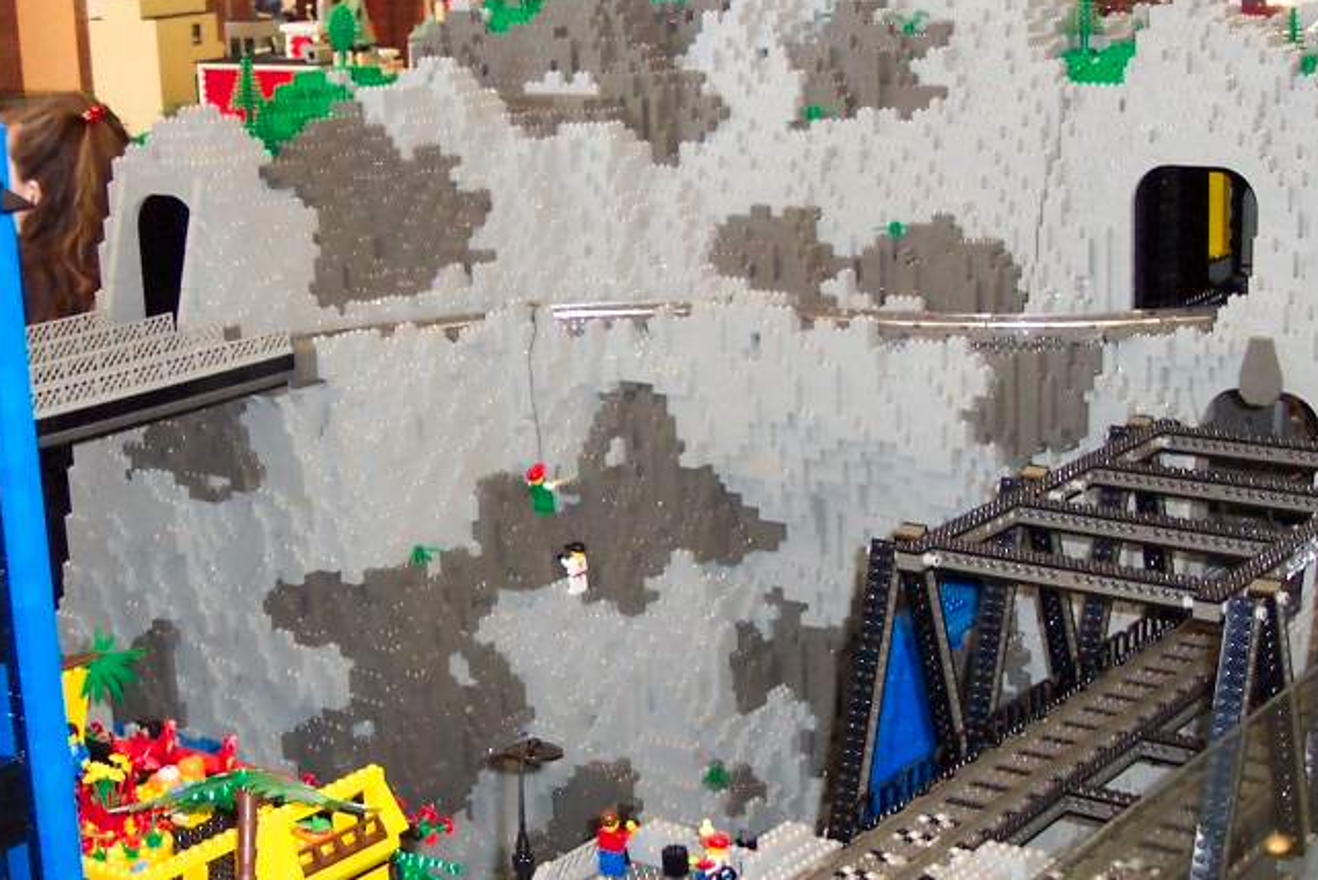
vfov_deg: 21.2
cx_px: 576
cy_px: 502
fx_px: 2344
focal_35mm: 64
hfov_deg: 31.4
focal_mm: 8
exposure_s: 1/30
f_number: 2.8
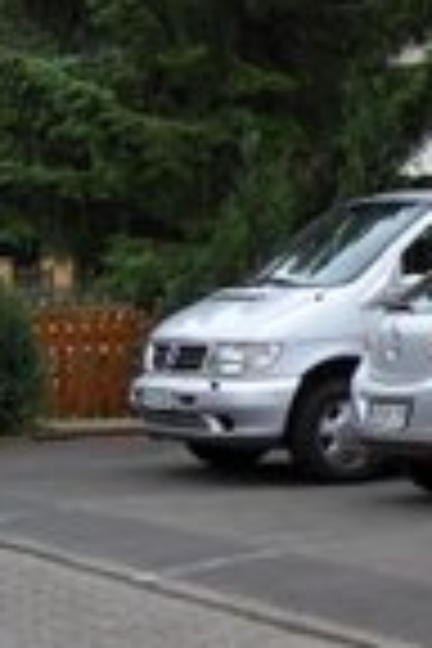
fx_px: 2178
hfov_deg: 10.4
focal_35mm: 121
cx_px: 882
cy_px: 288
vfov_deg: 16.9
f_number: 3.5
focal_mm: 6.3
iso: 80
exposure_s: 1/180
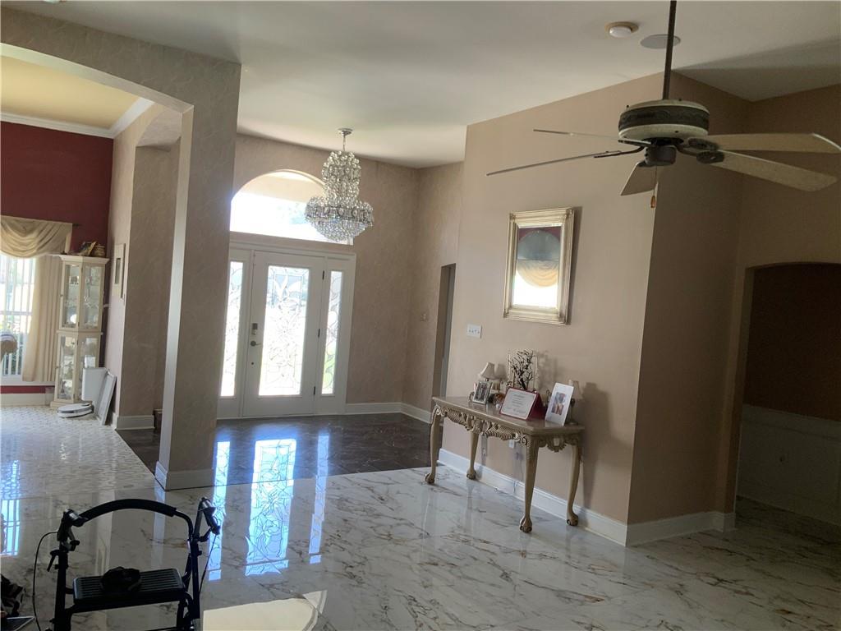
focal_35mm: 29
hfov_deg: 61.7
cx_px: 420
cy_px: 316
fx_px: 705
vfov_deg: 48.2
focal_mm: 3
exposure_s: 1/60
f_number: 1.8
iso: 40
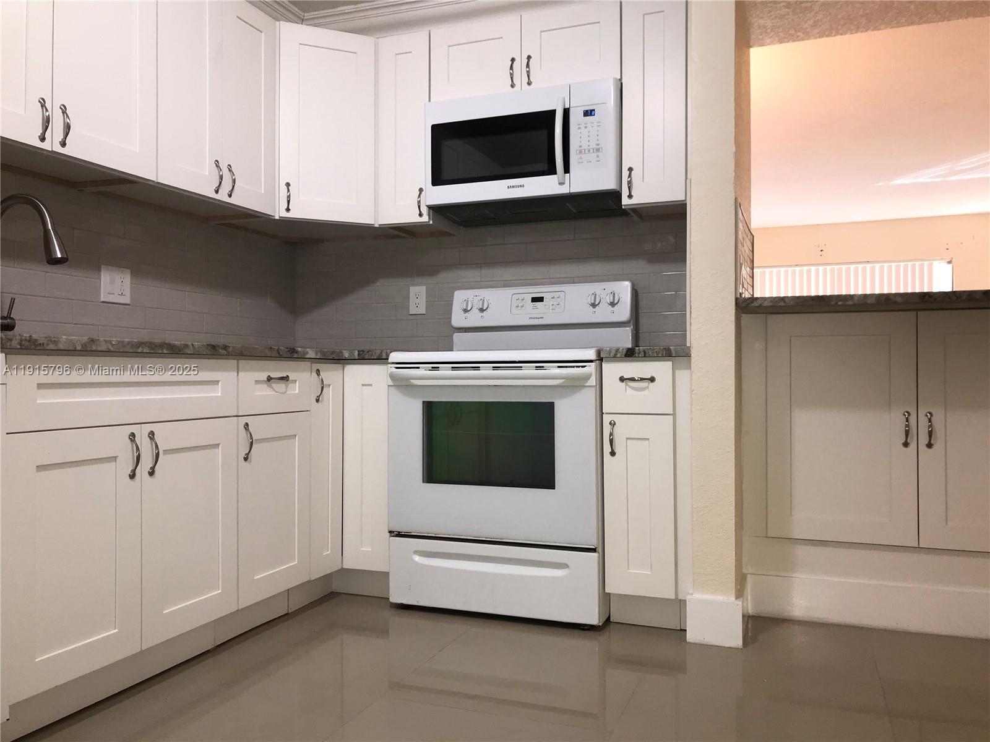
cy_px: 371
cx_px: 495
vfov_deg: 49.7
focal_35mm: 28
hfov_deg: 63.4
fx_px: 801
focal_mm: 3.99
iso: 20
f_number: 1.8
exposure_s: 1/35
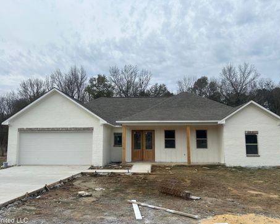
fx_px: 232
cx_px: 135
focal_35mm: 28
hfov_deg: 62.2
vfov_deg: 51.6
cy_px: 115
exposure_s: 1/4444
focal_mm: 5.7
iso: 50
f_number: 1.5
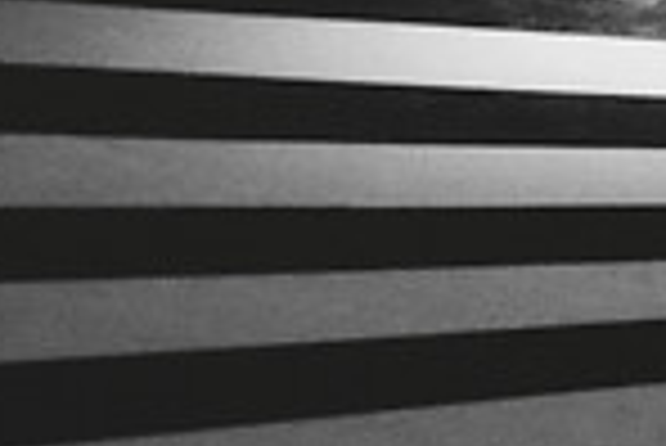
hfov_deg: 12.2
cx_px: 1300
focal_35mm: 151
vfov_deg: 8.8
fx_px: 2796
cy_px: 714
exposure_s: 1/500
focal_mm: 23
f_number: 4.5
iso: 3200
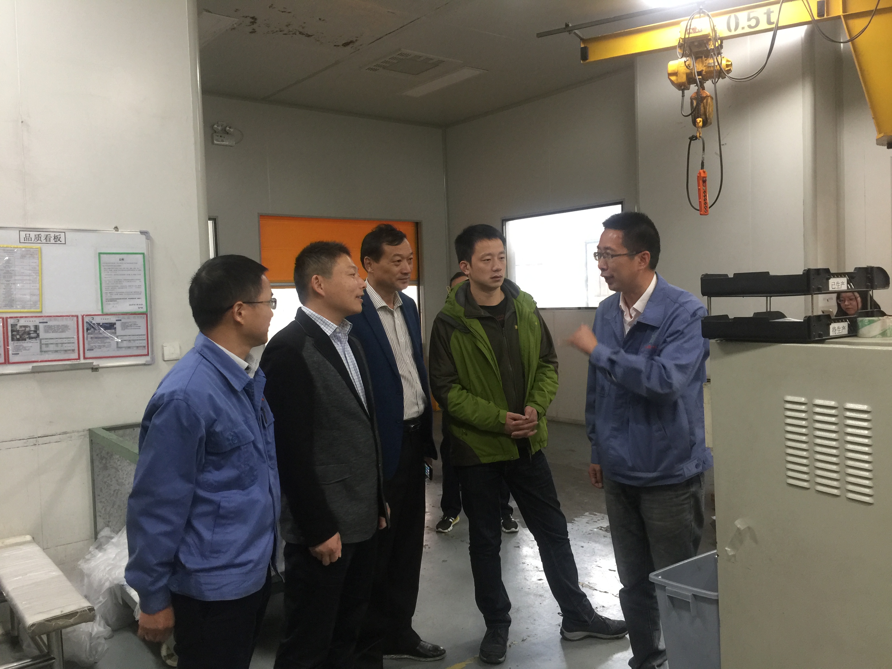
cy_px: 334
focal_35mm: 29
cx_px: 446
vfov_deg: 48.2
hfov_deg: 61.7
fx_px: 747
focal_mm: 4.15
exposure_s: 1/17
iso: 80
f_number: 2.2
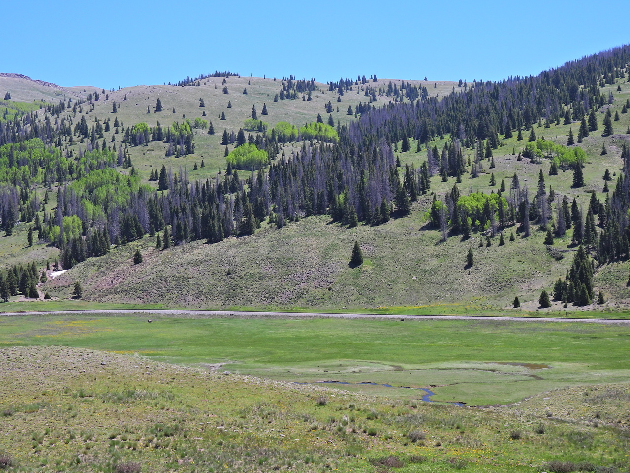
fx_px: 1092
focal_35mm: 60
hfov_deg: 32.2
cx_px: 315
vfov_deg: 24.4
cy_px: 236
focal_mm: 10.7
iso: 100
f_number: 3.5
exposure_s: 1/1000
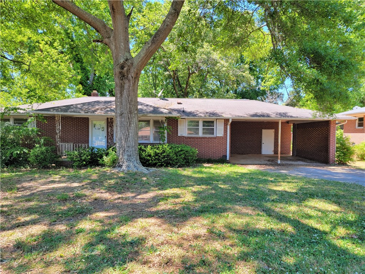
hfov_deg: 71.6
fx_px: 253
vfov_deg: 56.8
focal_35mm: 24
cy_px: 137
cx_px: 182
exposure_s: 1/120
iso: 25
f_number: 1.8
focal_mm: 6.7
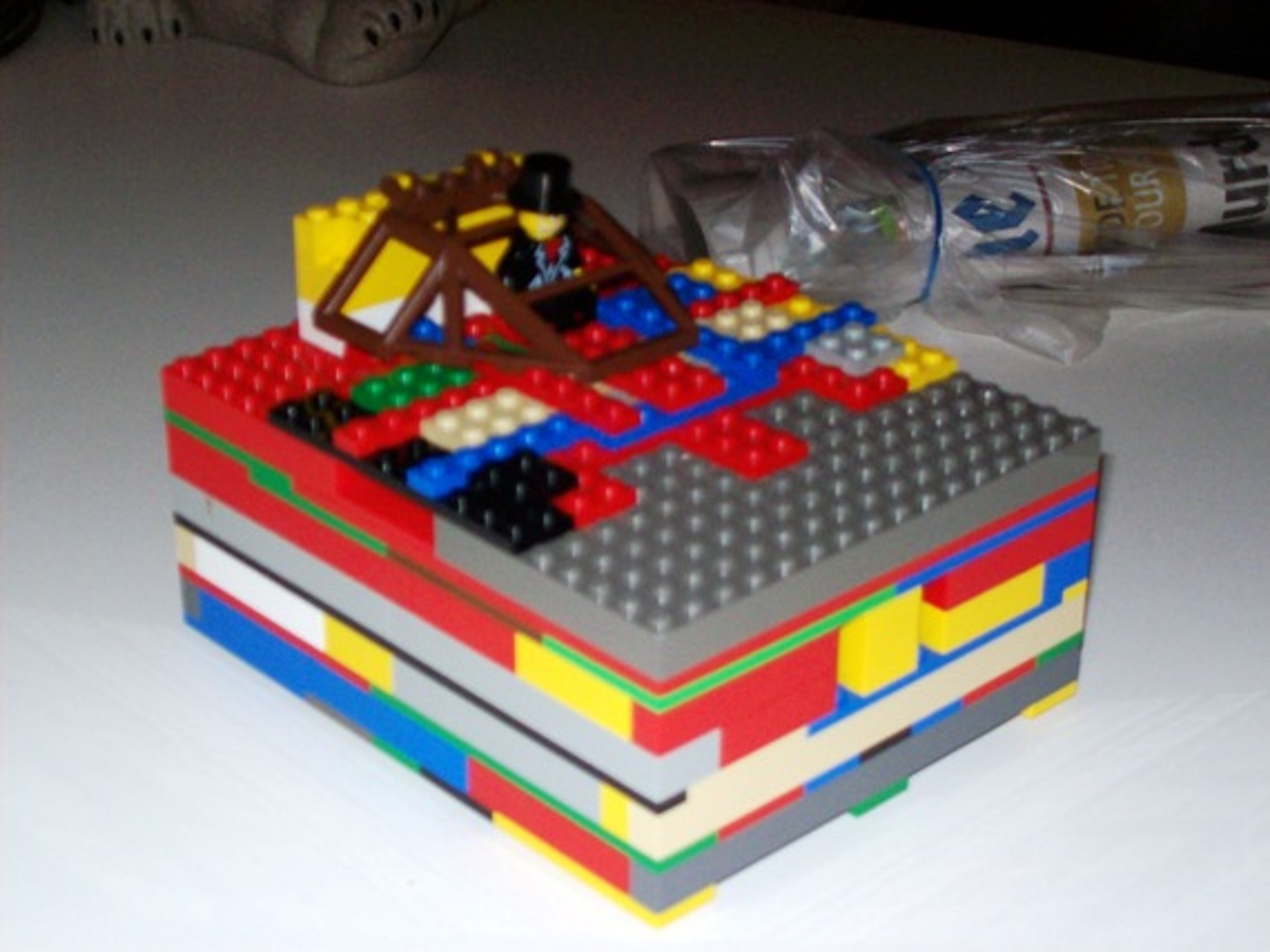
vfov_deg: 21.0
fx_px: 2567
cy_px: 476
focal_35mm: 70
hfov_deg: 27.8
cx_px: 635
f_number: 3.8
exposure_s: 1/97.2
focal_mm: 11.6
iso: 200
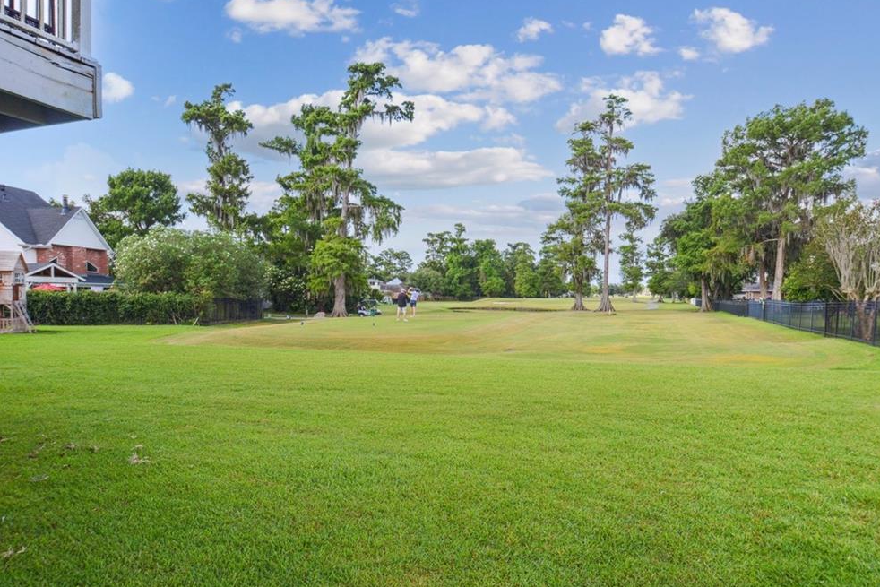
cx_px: 444
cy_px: 285
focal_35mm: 25
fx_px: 611
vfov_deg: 51.3
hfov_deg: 71.5
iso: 400
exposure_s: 1/160
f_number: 13
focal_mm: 24
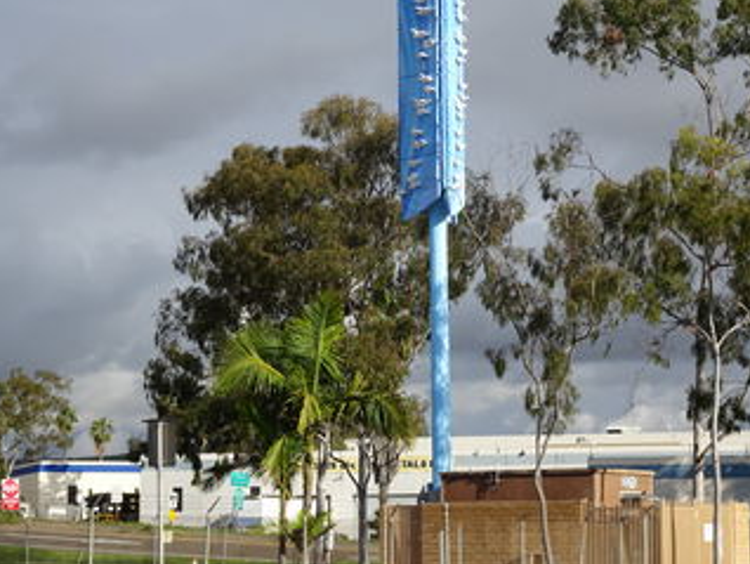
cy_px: 222
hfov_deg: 20.0
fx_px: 2125
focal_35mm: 98
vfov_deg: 15.1
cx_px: 415
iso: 80
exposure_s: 1/500
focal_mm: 13.26
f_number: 5
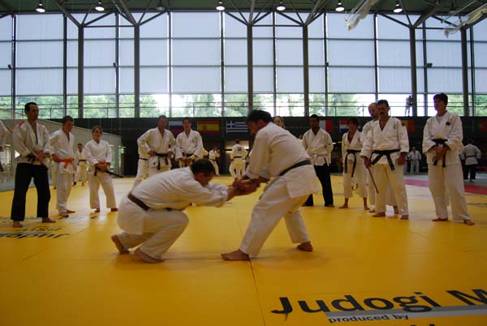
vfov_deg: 45.8
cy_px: 163
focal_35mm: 28
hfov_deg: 64.5
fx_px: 386
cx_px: 244
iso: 200
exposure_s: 1/60
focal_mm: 19
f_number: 4
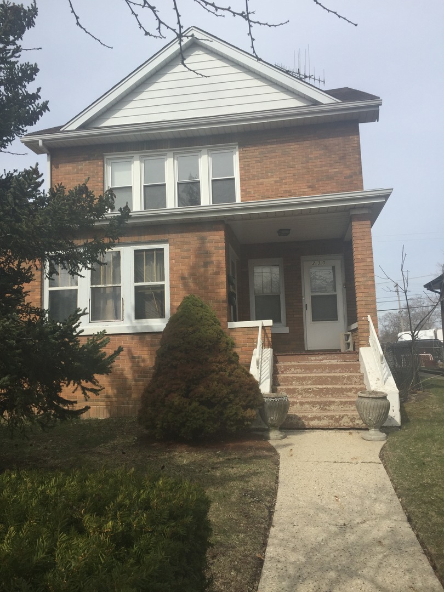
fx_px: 496
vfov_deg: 61.7
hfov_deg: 48.2
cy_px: 296
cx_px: 222
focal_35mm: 29
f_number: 2.2
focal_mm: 4.15
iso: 32
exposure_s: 1/1980
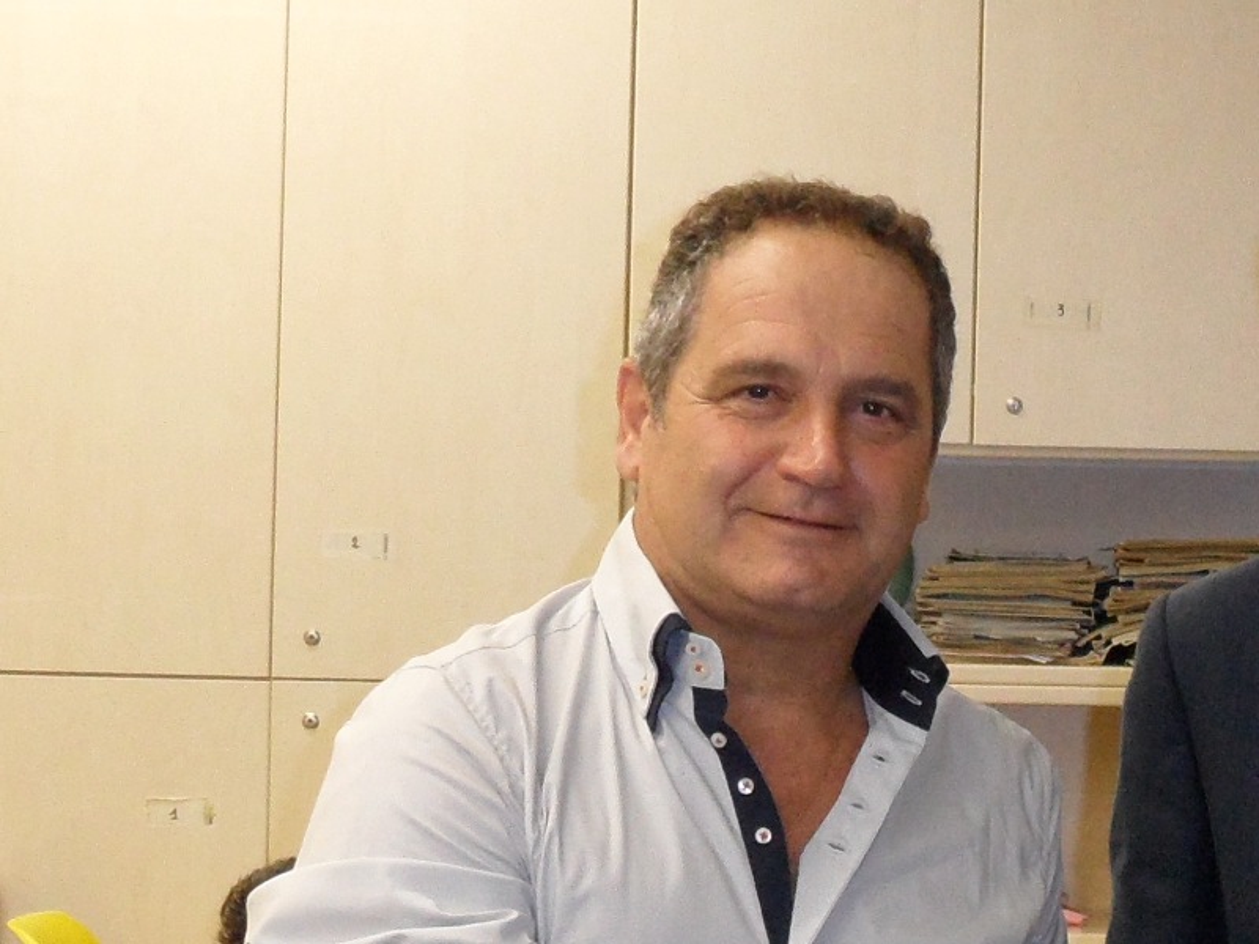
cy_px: 472
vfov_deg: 29.1
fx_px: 1819
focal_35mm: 50
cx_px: 630
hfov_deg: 38.2
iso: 200
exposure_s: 1/45
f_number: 3.8
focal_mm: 8.2
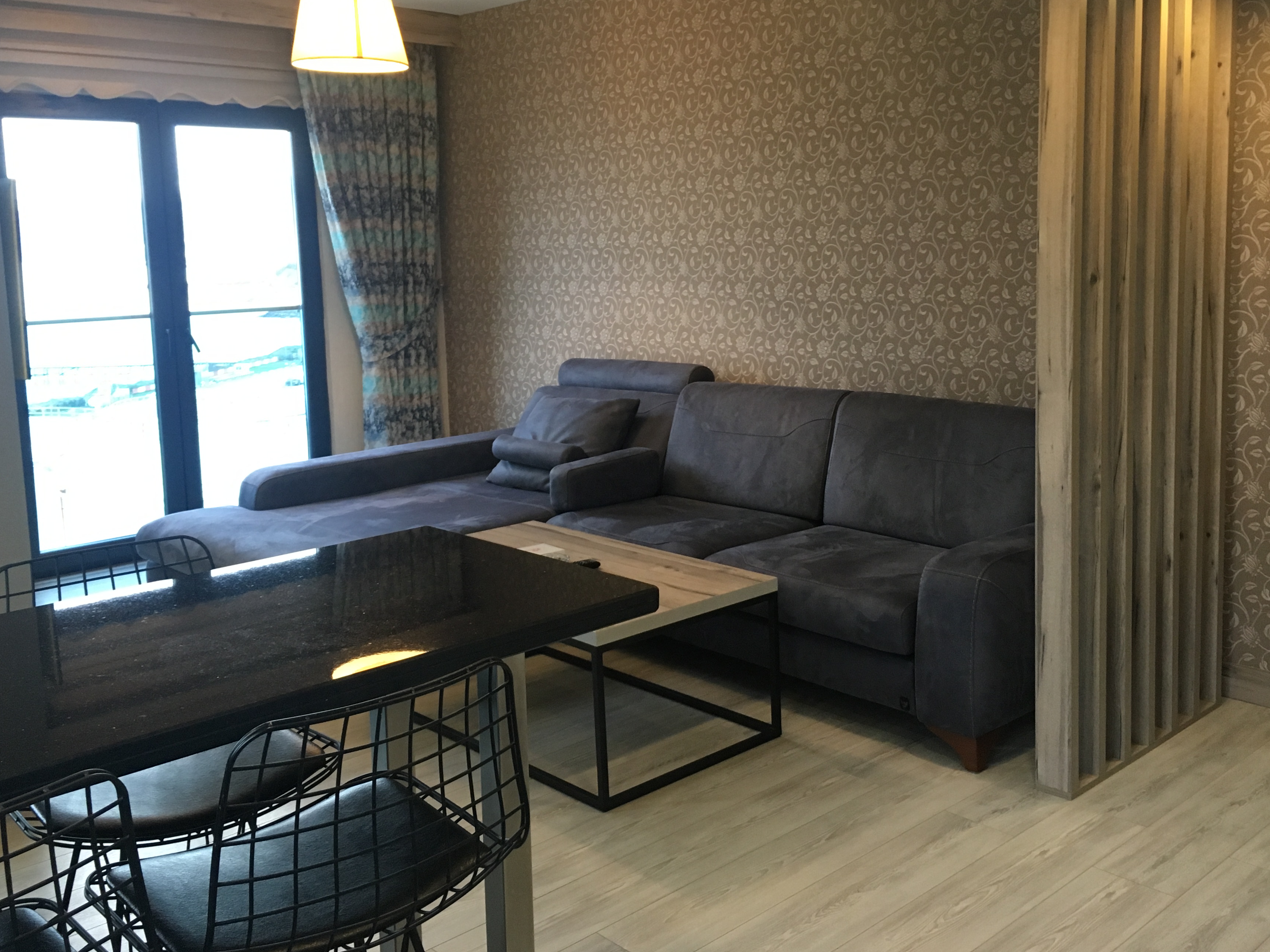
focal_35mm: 34
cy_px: 401
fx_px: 1247
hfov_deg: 53.9
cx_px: 682
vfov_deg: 41.7
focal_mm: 4.15
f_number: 2.2
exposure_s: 1/33
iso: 160
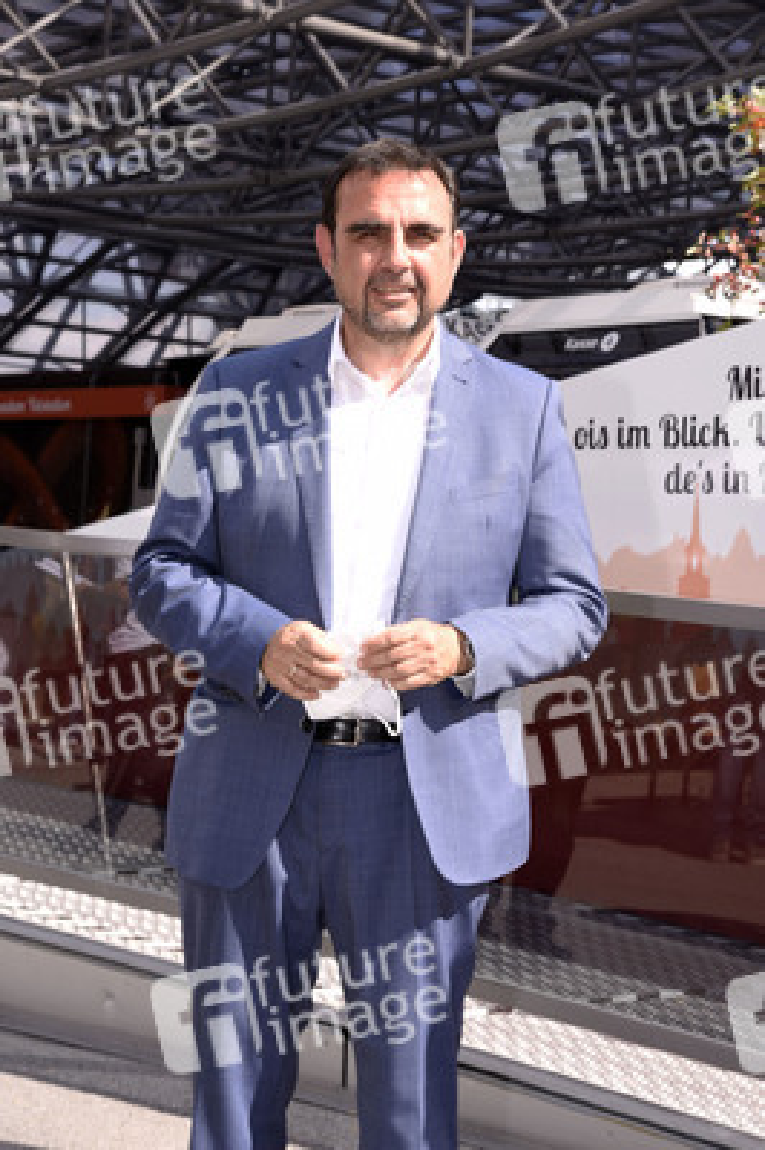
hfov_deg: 20.9
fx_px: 2075
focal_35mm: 65
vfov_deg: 31.0
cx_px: 382
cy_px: 575
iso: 200
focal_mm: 65
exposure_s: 1/160
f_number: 8
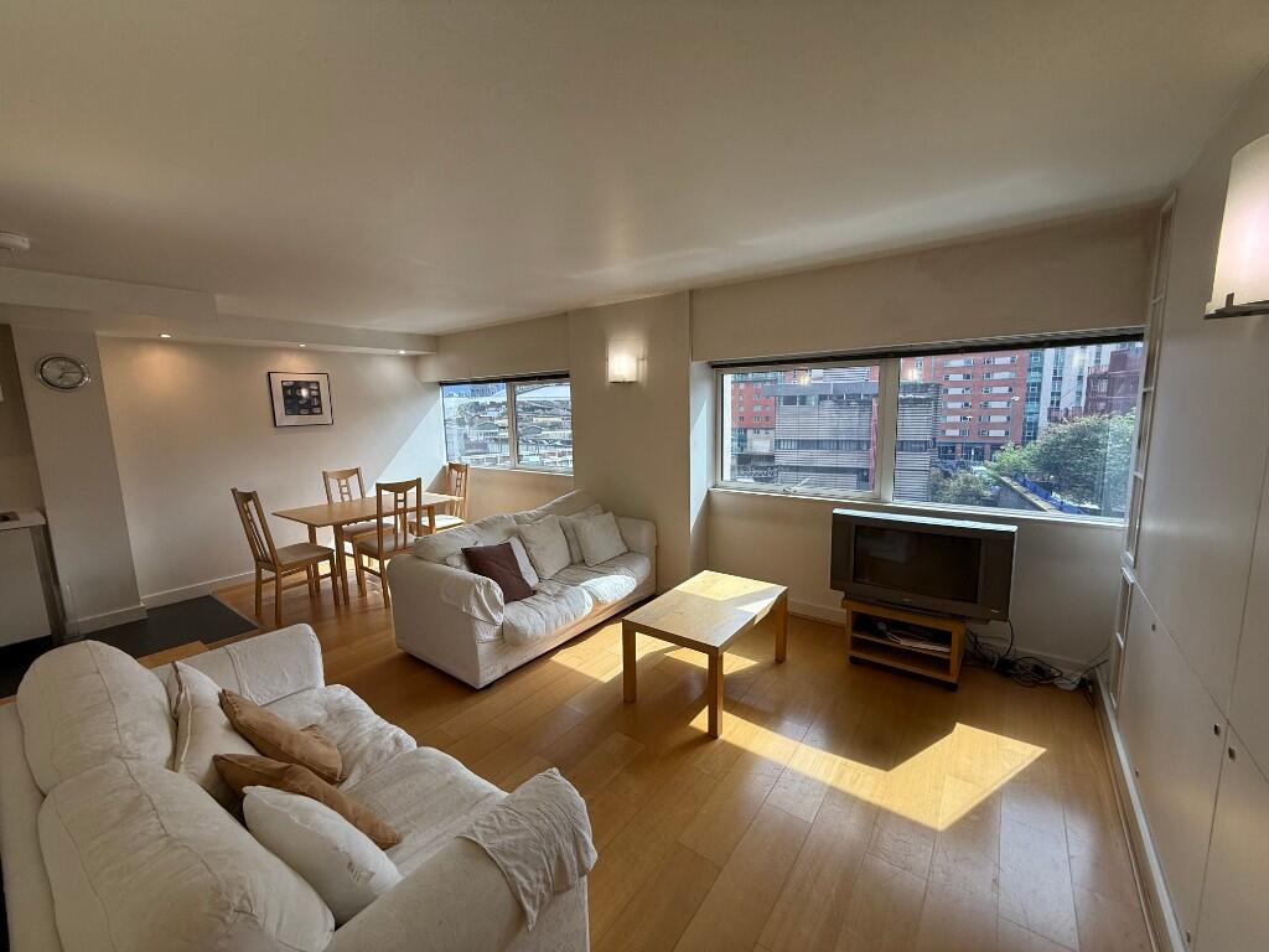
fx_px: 513
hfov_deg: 102.1
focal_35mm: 14
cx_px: 634
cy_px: 476
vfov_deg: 85.7
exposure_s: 1/139
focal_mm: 2.22
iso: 50
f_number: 2.2
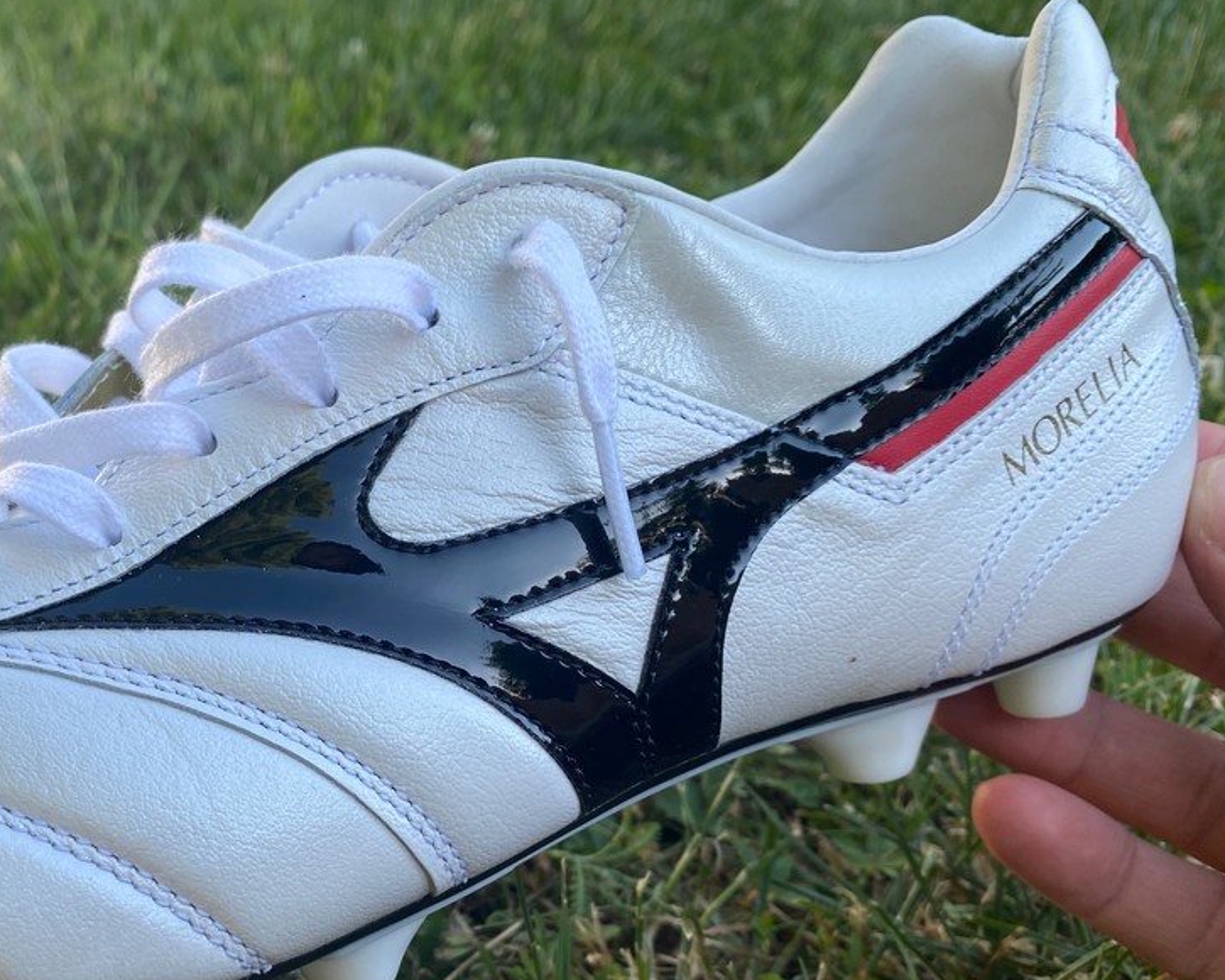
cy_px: 645
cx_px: 301
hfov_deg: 42.4
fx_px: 1523
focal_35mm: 42
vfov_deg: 35.4
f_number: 1.8
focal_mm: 4.25
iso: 32
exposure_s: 1/271
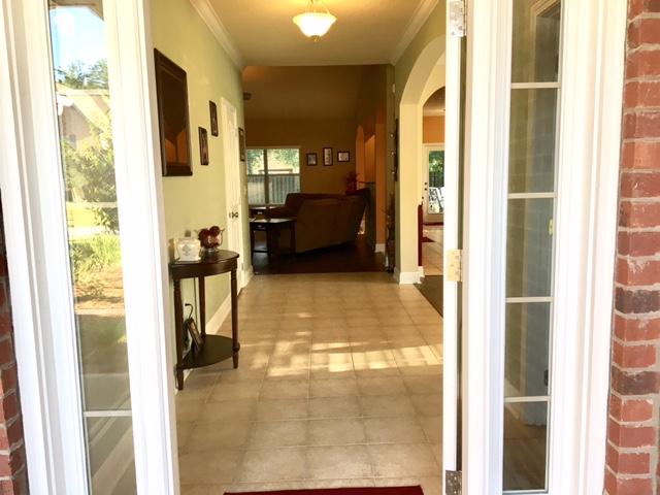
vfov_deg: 48.2
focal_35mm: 29
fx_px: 553
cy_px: 248
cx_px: 330
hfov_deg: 61.7
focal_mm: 4.15
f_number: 2.2
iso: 25
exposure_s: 1/40
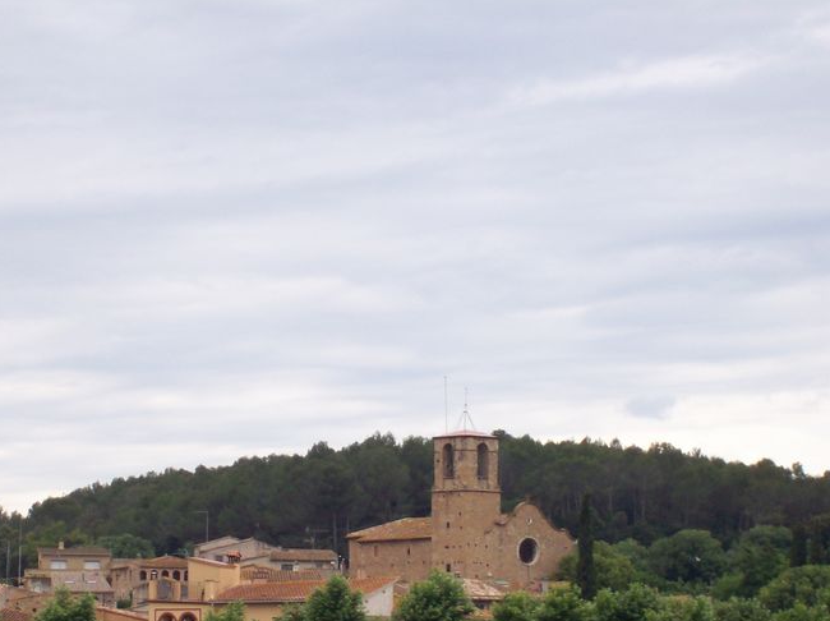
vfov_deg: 11.1
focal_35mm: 133
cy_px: 378
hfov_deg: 14.8
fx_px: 3185
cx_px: 341
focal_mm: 18
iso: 80
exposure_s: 1/260
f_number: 4.8
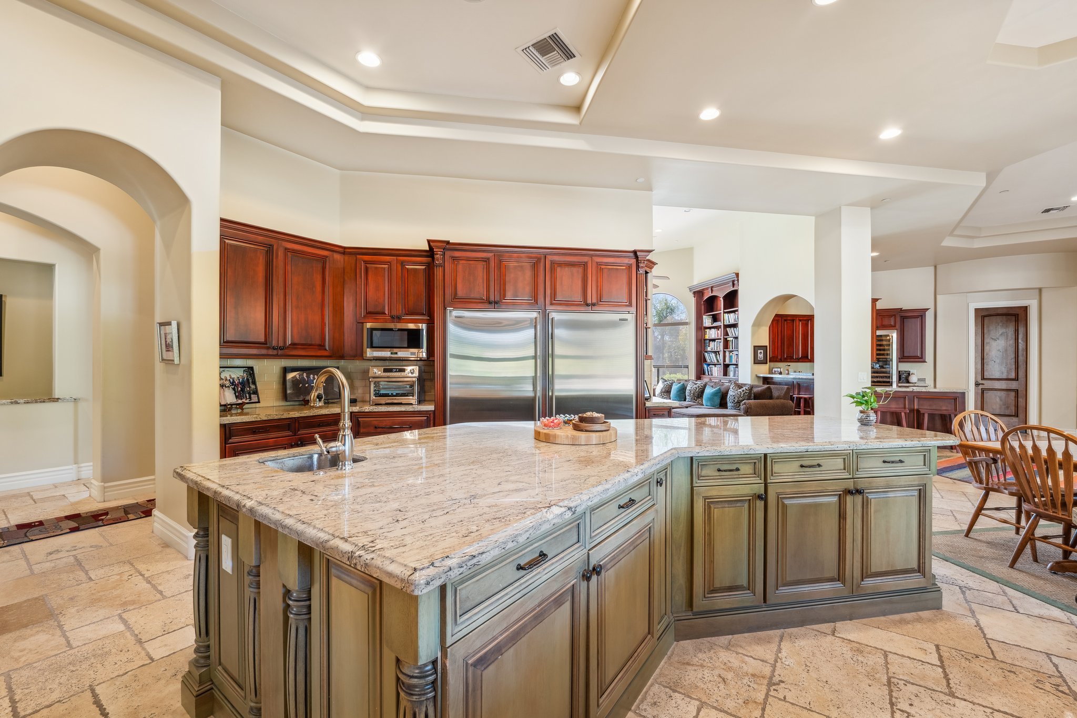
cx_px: 538
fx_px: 419
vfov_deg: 81.2
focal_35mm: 14
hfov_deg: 104.3
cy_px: 359
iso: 400
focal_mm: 14
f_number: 8
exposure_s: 1/5
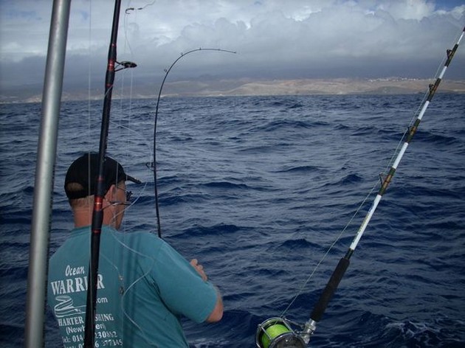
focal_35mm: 37
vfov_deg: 38.6
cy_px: 174
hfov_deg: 50.2
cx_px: 232
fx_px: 497
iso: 64
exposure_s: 1/500
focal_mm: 6.2
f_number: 5.6
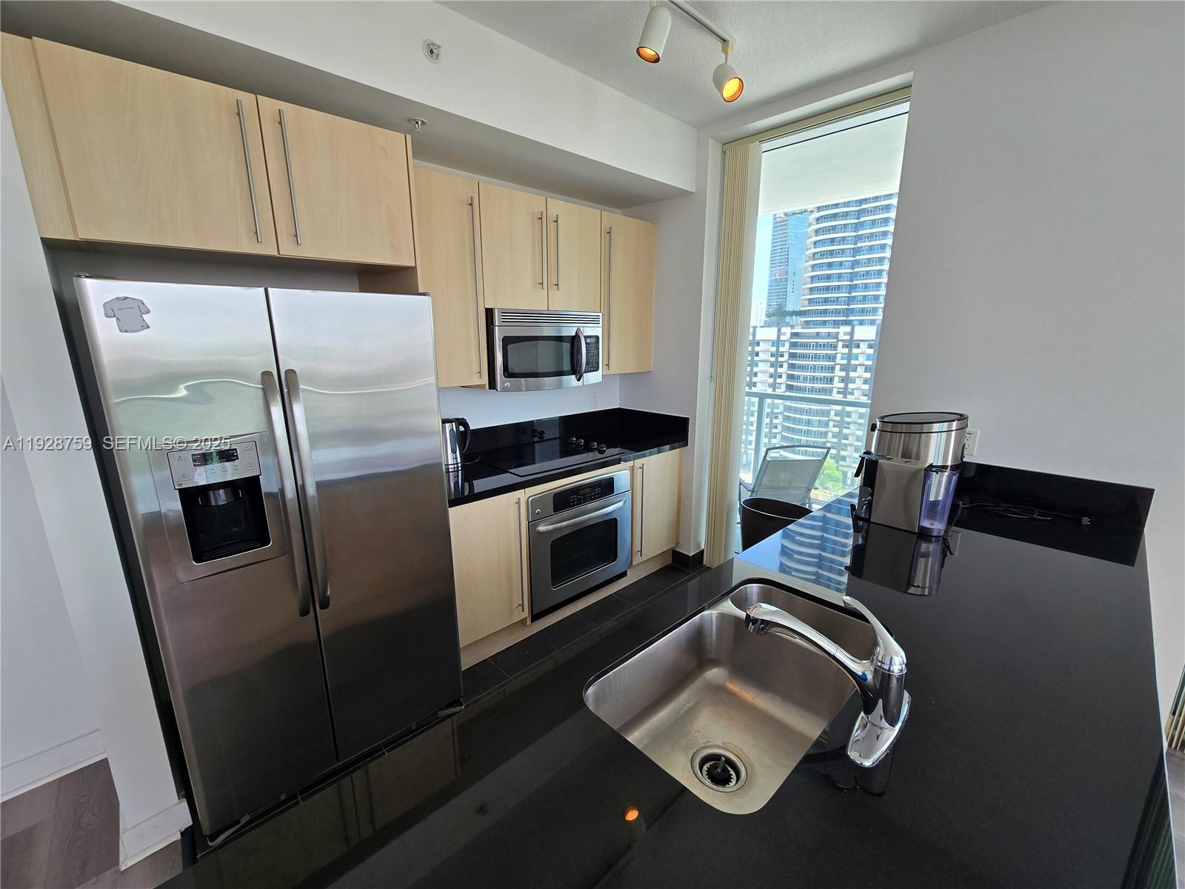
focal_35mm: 13
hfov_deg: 106.2
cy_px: 444
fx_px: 445
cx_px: 592
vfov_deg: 89.9
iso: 50
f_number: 2.2
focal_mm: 2.2
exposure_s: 1/168
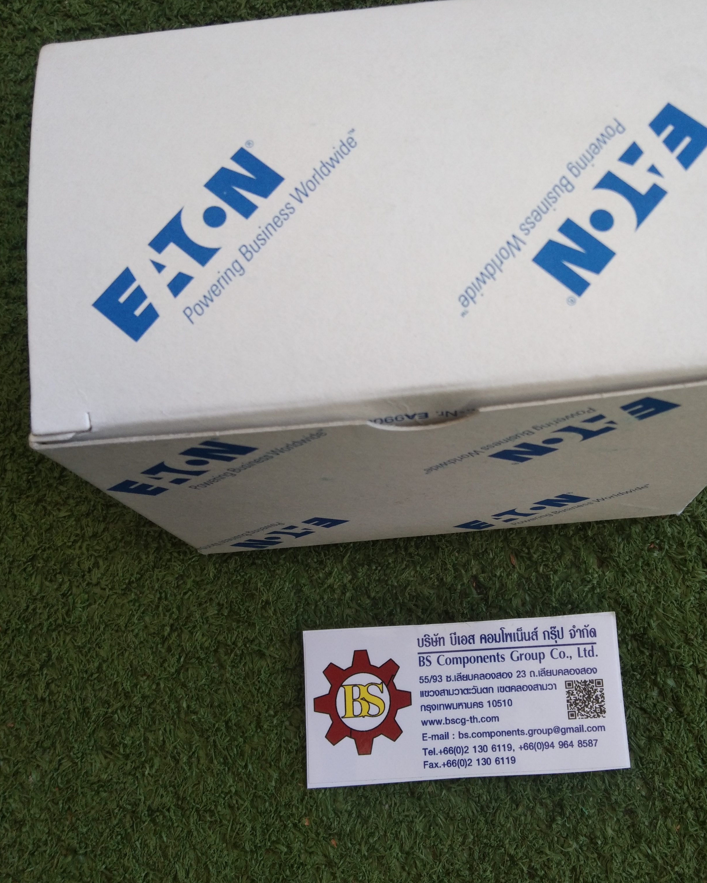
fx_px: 1046
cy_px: 476
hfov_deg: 37.2
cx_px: 432
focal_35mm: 40
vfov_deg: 45.8
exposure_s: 1/100
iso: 65
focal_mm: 3.65
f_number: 2.2
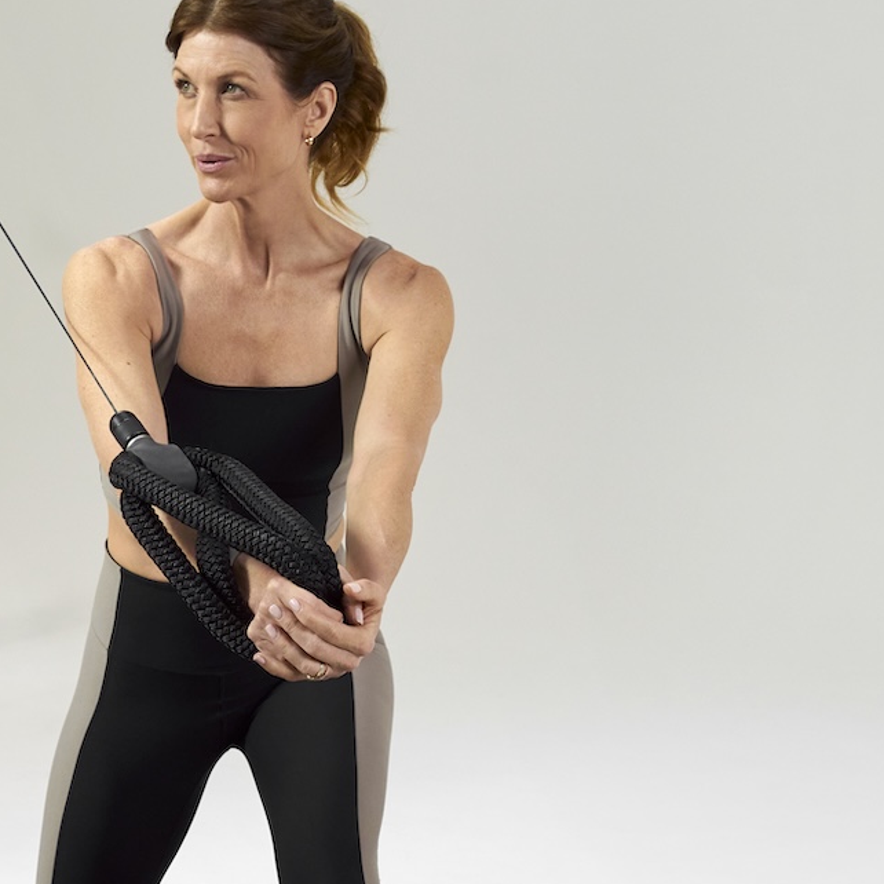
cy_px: 630
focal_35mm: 89
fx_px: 2571
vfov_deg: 19.4
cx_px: -15
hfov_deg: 18.9
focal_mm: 35
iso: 800
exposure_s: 1/250
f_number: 7.1
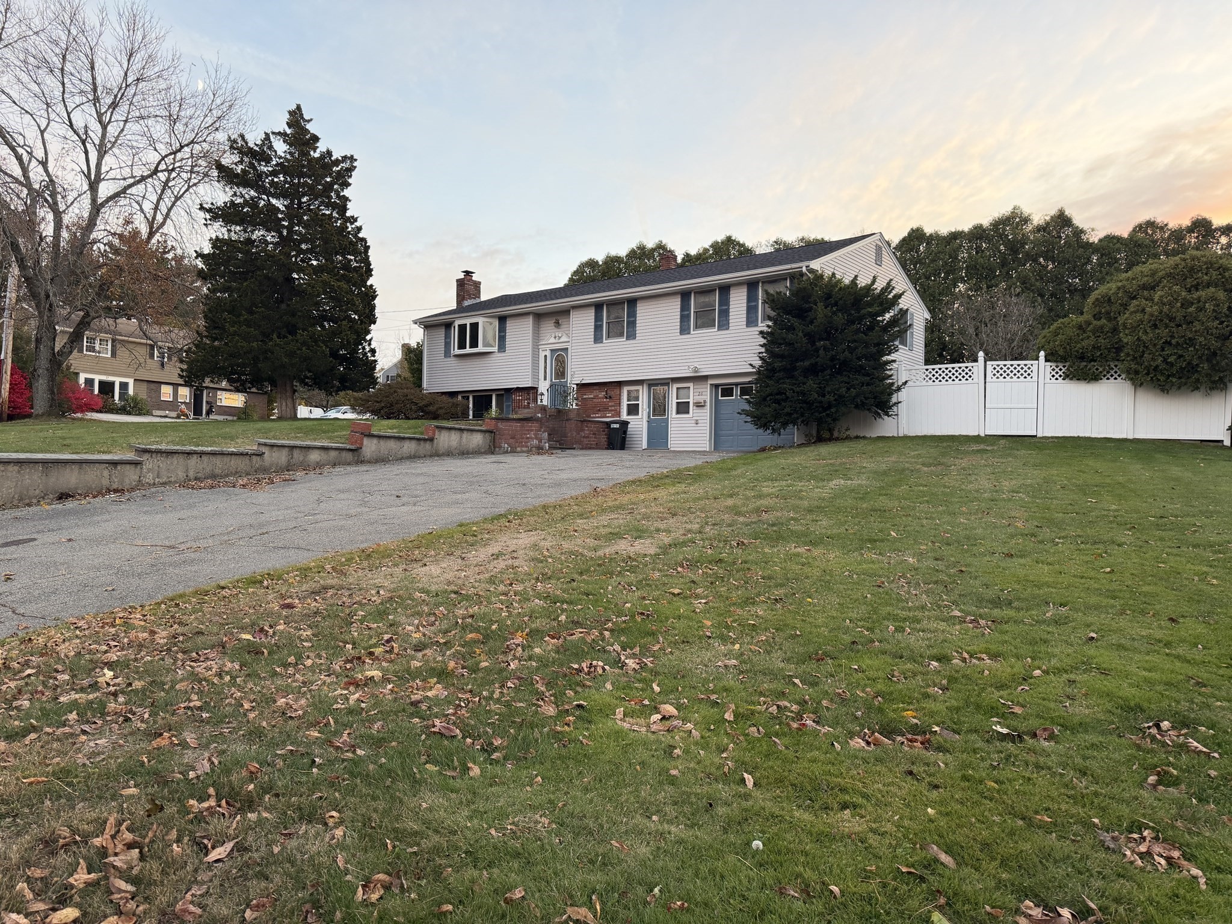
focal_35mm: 24
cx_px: 616
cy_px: 462
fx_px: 854
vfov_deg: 56.8
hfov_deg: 71.6
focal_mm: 6.76
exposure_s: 1/121
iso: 160
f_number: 1.78
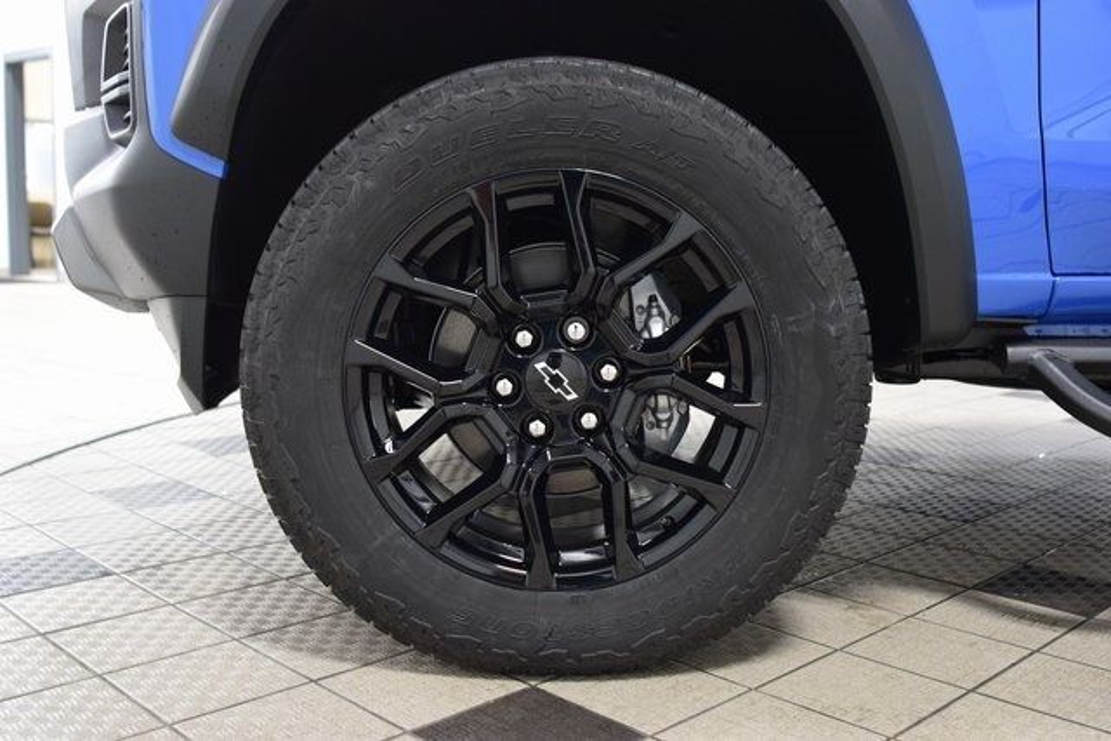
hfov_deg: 53.1
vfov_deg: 36.9
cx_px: 556
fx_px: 1111
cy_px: 370
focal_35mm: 36
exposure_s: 1/60
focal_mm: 24
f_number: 3.2
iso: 1600
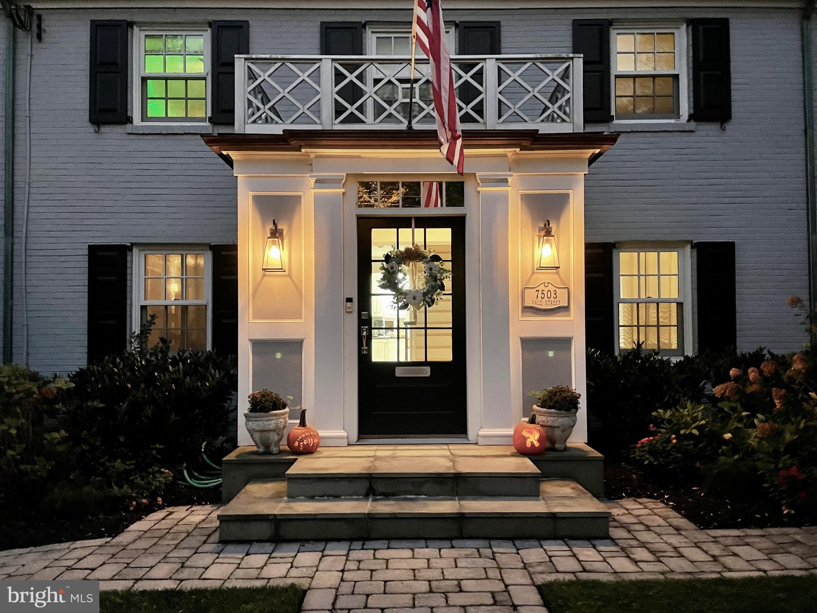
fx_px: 614
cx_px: 408
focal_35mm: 26
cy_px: 306
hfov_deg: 67.3
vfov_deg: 53.1
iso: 1000
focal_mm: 4.2
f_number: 1.6
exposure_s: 1/30
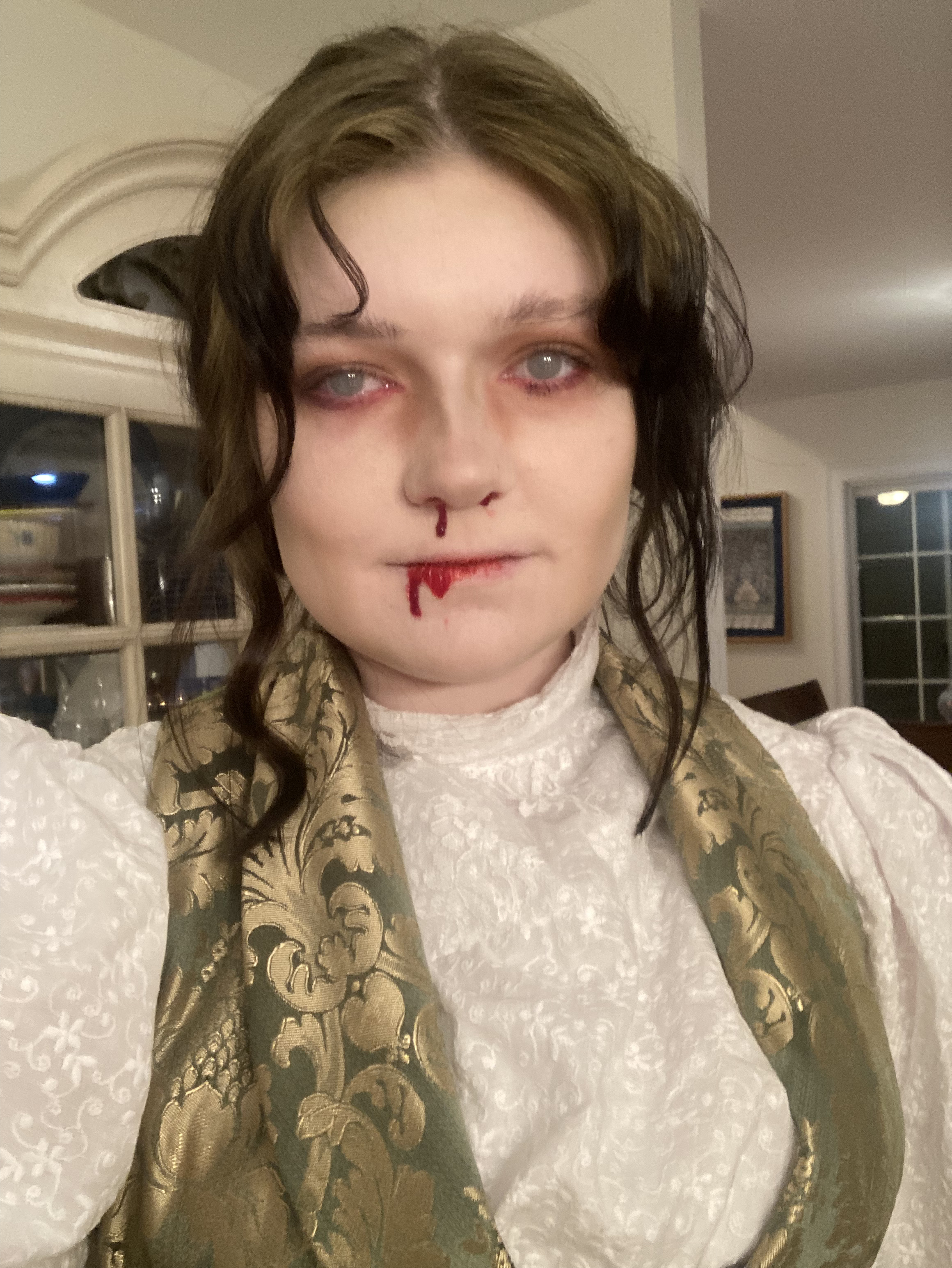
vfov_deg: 56.8
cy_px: 634
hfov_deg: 44.2
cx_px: 476
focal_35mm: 32
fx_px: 1172
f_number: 2.2
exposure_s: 1/40
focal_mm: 2.87
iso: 250
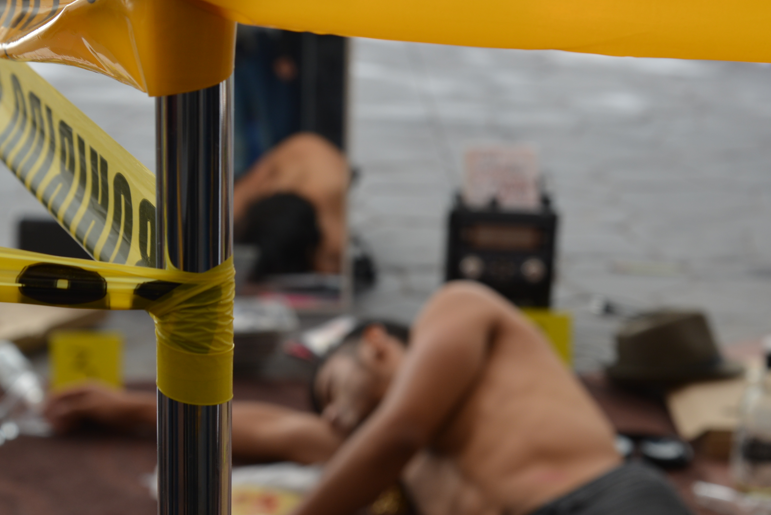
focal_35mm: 90
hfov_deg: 22.5
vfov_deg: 15.2
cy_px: 252
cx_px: 495
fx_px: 1928
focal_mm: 46
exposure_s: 1/160
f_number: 6.3
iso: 200
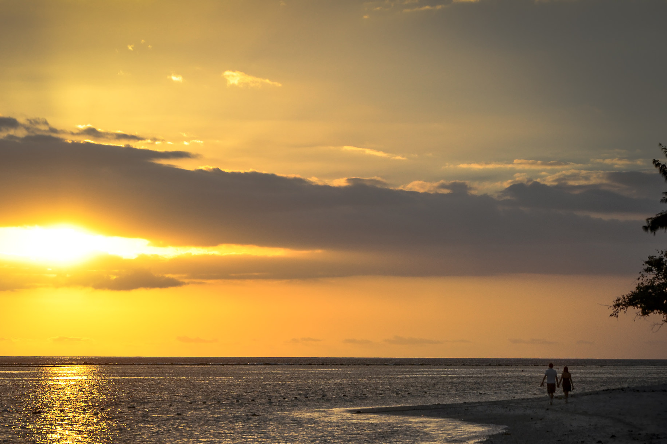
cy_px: 283
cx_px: 256
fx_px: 2735
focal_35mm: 148
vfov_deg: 9.3
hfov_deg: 13.9
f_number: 5.3
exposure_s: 1/500
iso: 320
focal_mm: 75
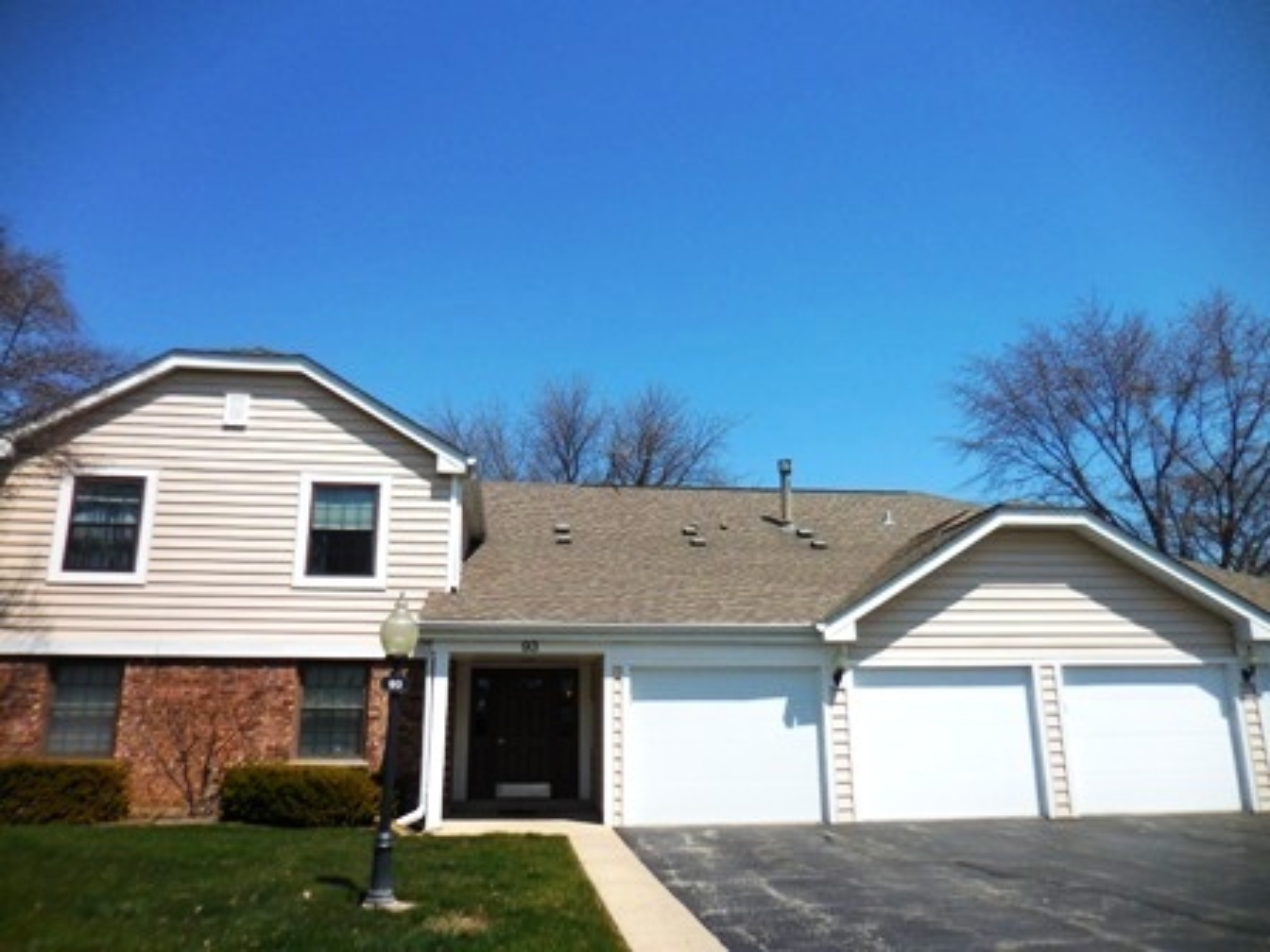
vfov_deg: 54.9
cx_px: 635
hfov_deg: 69.4
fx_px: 917
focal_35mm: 25
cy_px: 476
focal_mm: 4.5
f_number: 6.6
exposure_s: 1/800
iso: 125
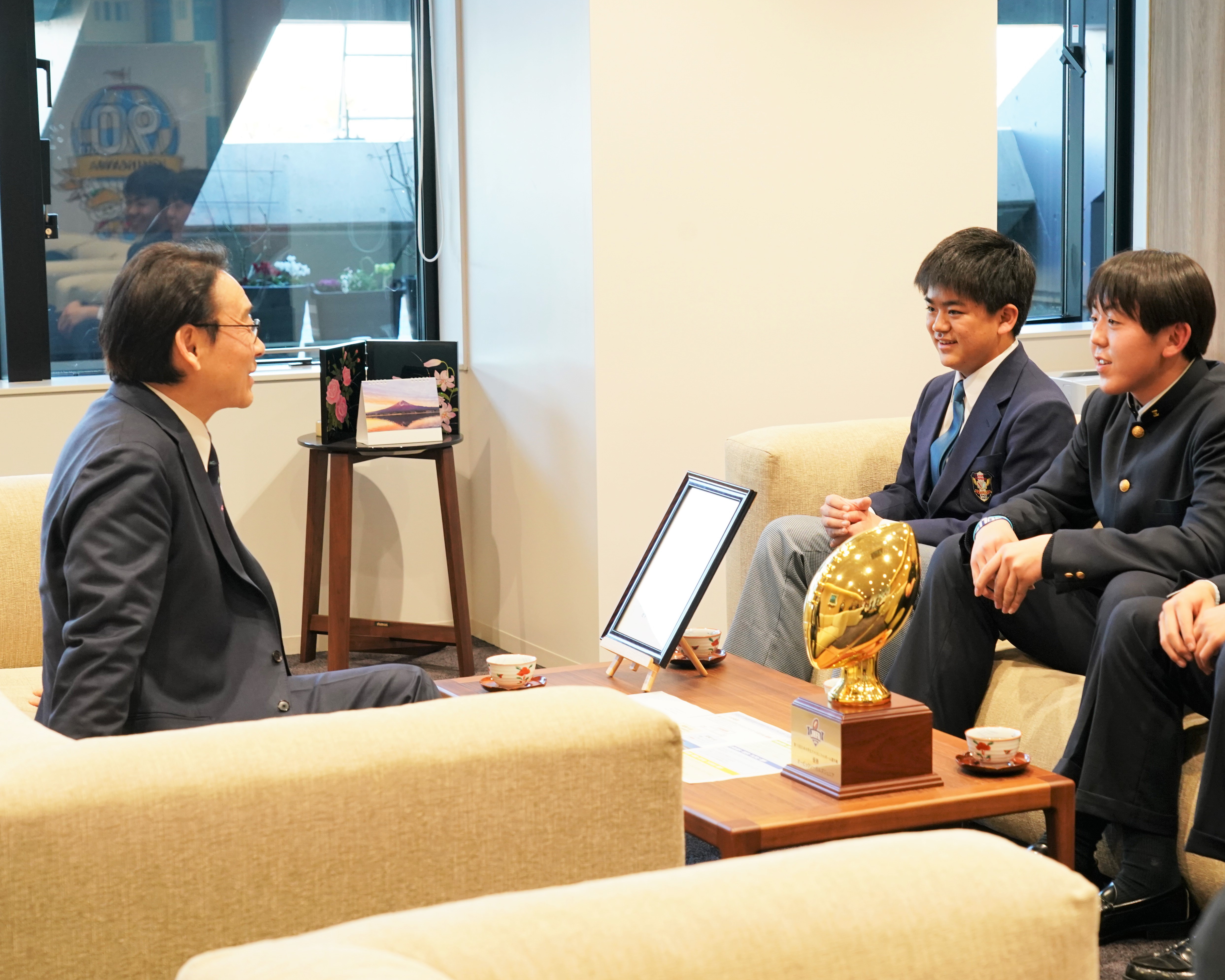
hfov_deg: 24.7
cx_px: 715
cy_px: 490
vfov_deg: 19.9
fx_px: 2792
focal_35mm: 77
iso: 2000
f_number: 6.3
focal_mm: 68
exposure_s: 1/100
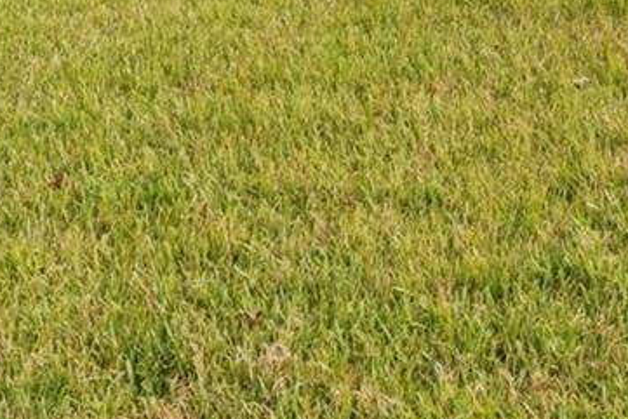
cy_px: -242
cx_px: 783
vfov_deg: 18.8
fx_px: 1082
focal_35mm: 62
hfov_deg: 27.7
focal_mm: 14
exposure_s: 1/400
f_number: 10
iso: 400
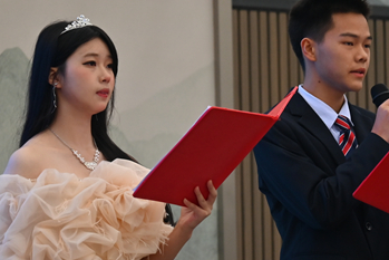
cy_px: 117
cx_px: 217
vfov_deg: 2.1
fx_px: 6961
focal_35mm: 644
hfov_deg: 3.2
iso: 500
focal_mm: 250
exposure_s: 1/250
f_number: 6.3
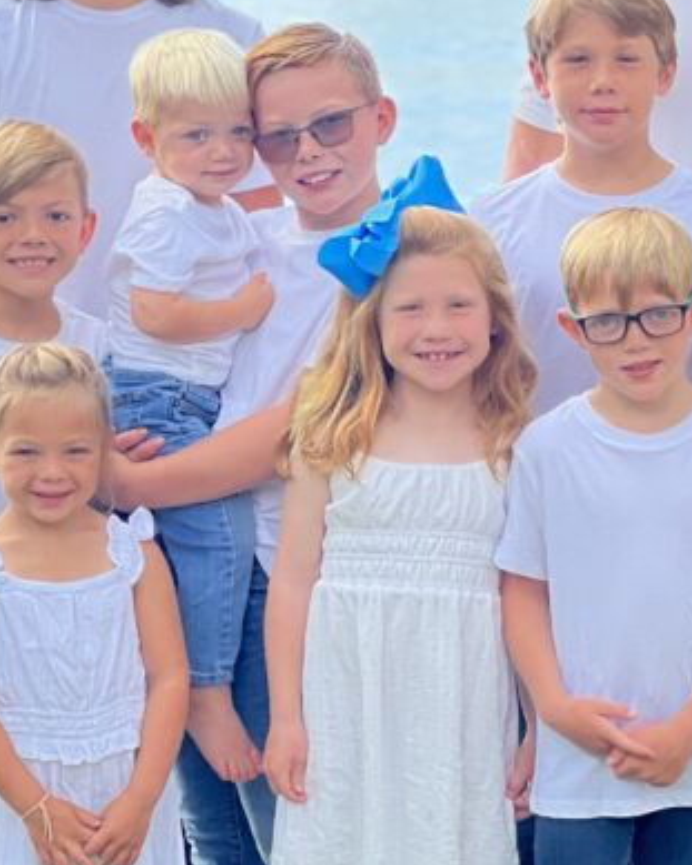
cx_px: 307
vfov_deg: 9.7
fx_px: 5071
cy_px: 107
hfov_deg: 7.8
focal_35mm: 198
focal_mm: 9
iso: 64
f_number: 2.8
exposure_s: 1/121
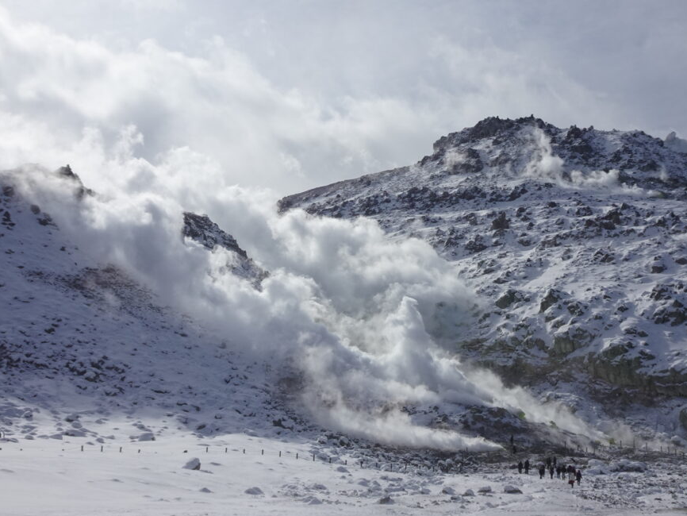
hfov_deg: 36.7
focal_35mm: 52
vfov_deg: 28.0
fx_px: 1032
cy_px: 273
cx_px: 392
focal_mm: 7.29
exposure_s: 1/2000
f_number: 5
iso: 80
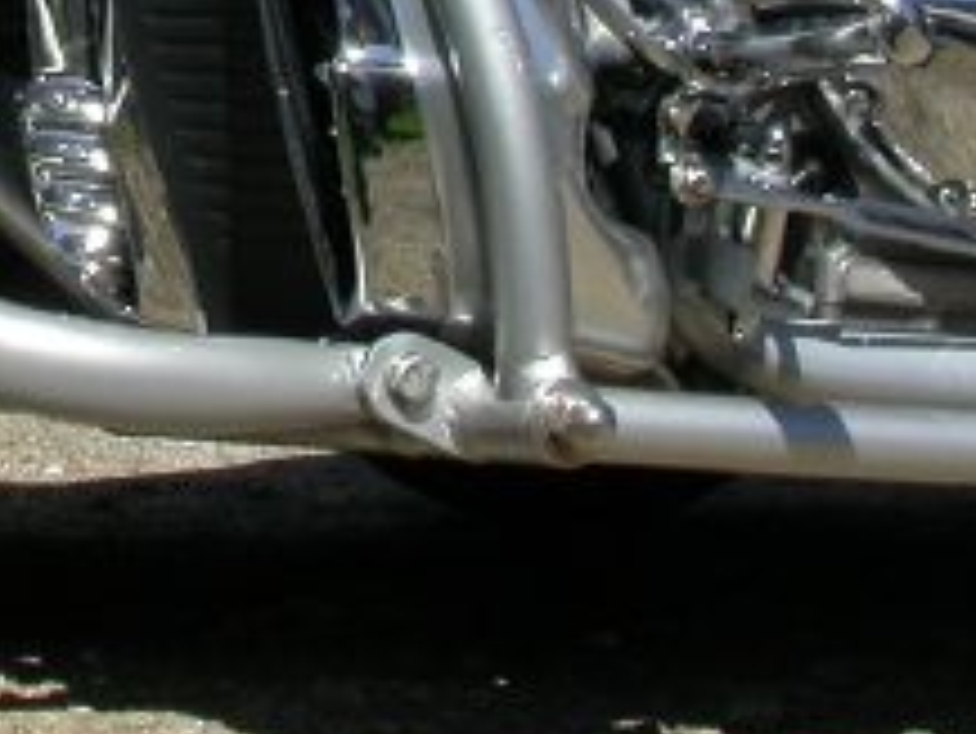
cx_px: -220
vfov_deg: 10.2
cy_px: -387
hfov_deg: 13.7
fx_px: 3949
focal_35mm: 140
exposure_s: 1/353
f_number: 7.5
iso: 100
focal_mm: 7.85
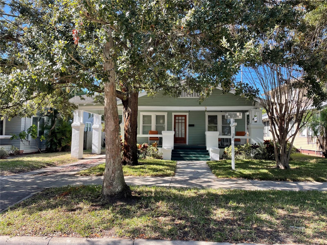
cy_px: 122
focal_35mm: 26
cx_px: 164
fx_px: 246
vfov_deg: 53.1
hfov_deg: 67.3
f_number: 1.6
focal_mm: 4.2
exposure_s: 1/600
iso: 32
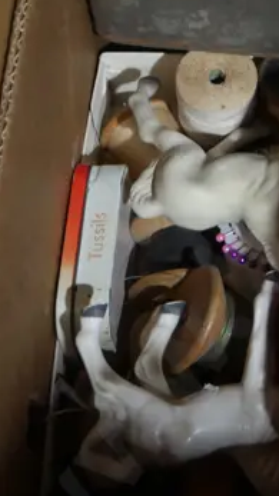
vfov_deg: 22.6
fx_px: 1185
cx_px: 473
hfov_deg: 12.5
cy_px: -21
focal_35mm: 90
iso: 800
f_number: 3.5
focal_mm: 14
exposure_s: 1/60
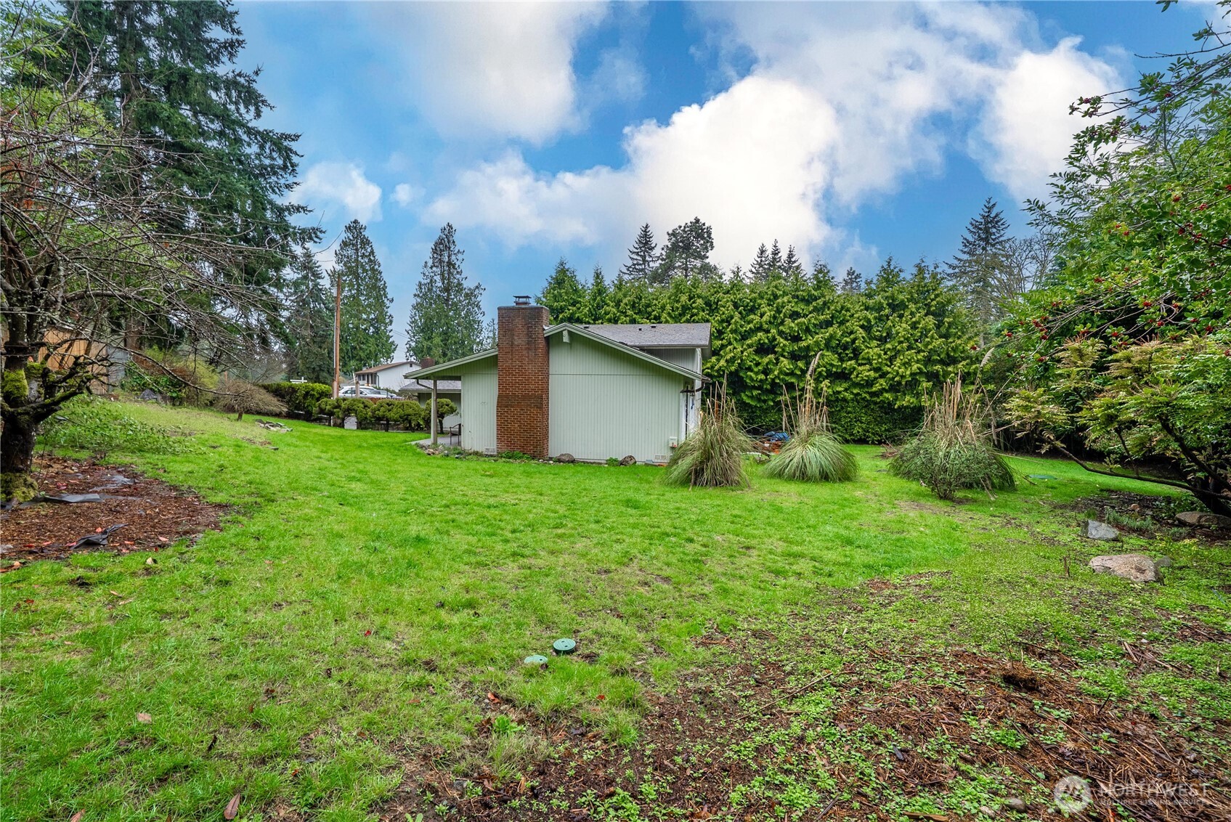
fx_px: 479
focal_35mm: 14
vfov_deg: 81.3
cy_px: 411
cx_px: 616
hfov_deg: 104.2
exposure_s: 1/30
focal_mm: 14
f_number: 7.1
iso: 160
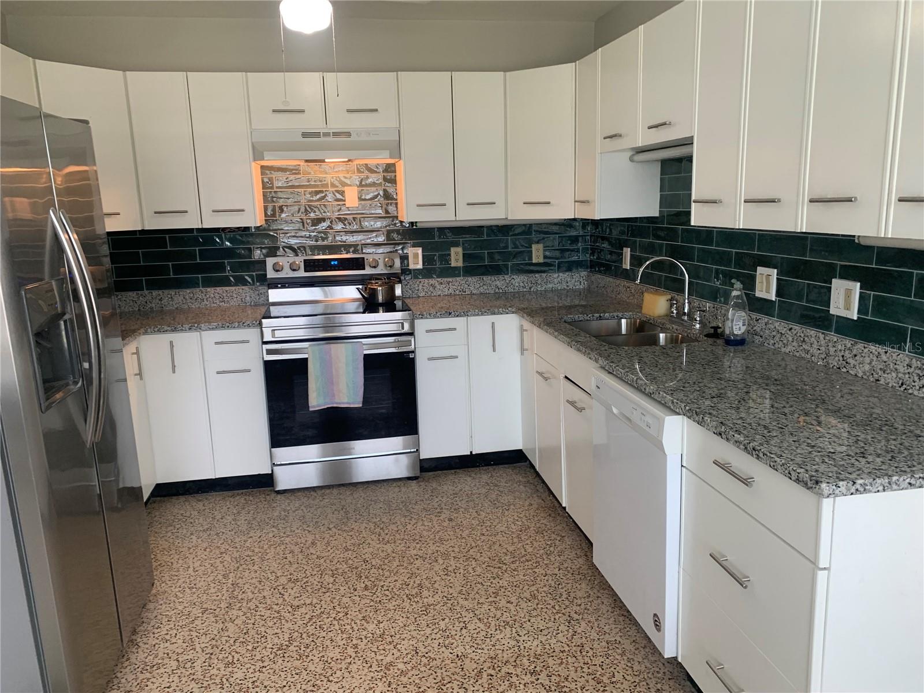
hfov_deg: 67.3
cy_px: 346
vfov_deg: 53.1
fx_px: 694
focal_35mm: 26
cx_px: 462
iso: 80
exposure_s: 1/60
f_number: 1.8
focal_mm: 4.25
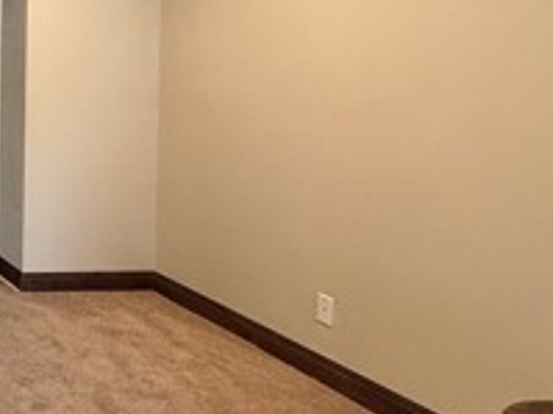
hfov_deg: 26.7
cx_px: -314
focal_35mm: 45
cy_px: 69
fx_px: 718
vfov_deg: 31.1
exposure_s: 1/60
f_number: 2.2
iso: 500
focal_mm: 2.22
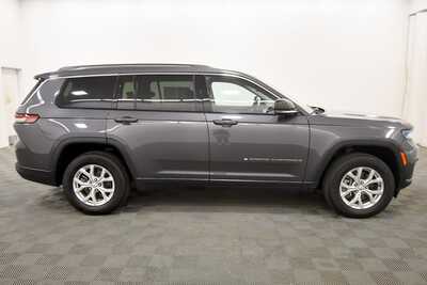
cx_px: 214
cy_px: 142
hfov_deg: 67.4
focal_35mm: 27
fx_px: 320
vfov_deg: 48.0
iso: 1100
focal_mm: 18
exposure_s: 1/125
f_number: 5.3
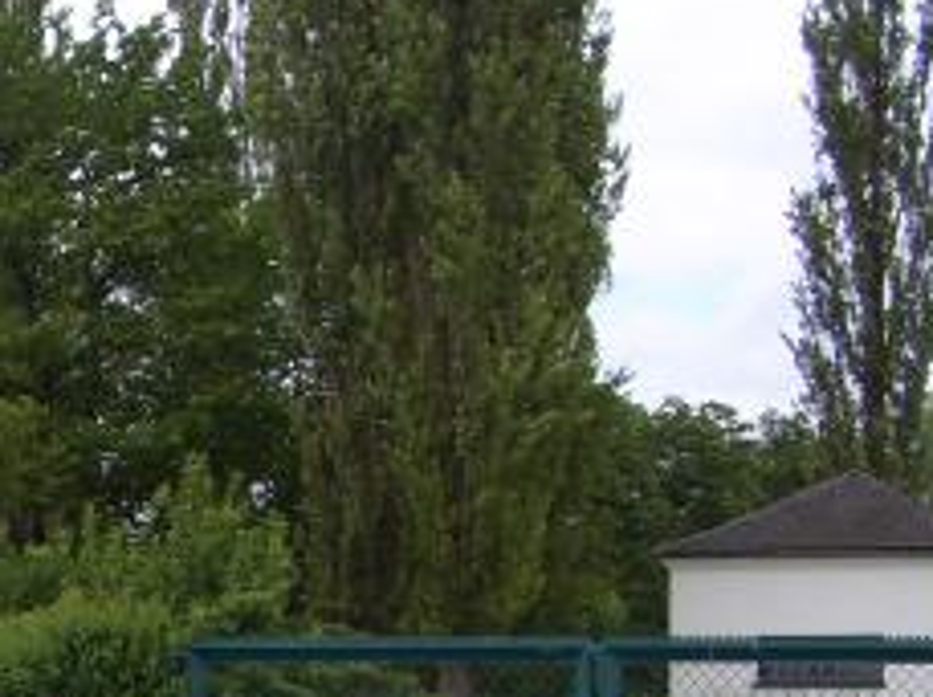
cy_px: 823
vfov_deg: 14.6
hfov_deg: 18.5
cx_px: -330
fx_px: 2637
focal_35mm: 98
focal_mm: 5.8
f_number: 4.3
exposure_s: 1/250
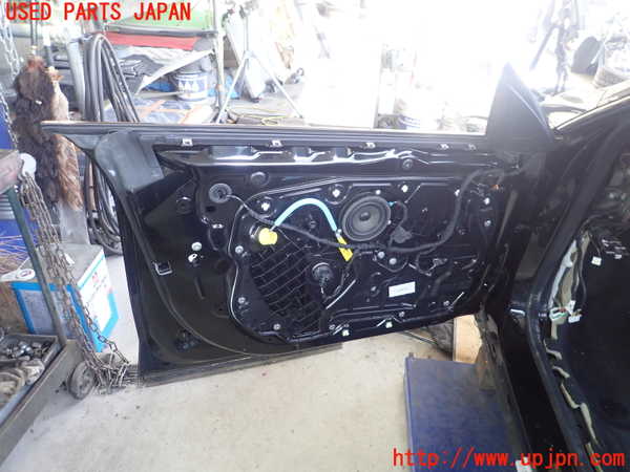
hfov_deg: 69.4
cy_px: 236
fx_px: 455
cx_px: 315
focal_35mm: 25
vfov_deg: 54.9
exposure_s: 1/30
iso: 320
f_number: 2
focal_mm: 4.5
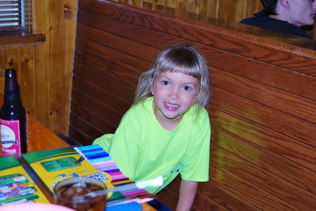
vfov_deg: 22.7
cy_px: 106
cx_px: 158
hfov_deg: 33.4
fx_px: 527
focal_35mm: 60
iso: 200
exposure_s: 1/60
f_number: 5
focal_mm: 40
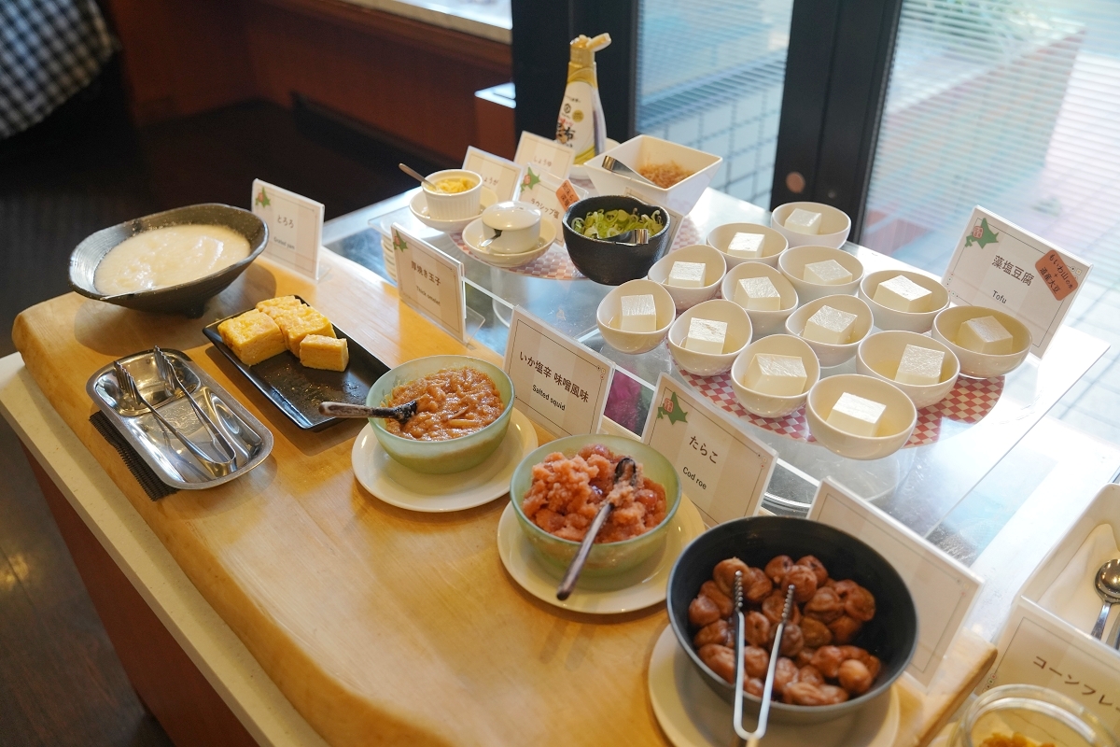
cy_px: 374
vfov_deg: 46.4
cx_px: 560
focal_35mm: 28
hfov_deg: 65.5
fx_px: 871
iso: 1600
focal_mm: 28
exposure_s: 1/160
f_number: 3.2
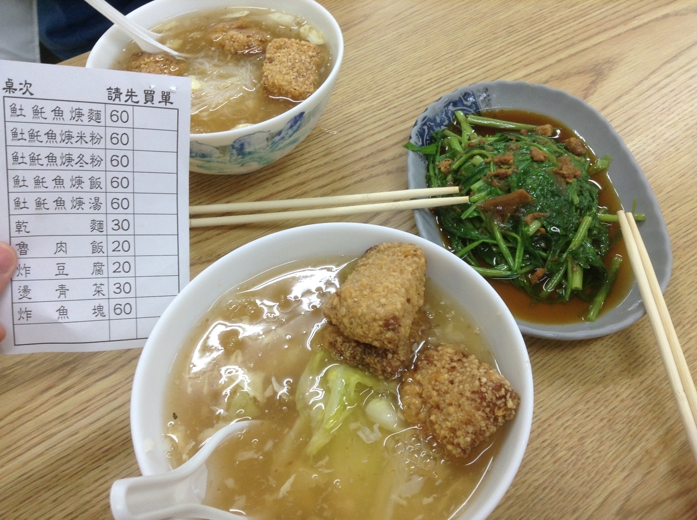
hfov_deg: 55.4
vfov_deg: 42.8
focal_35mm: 33
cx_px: 348
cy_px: 260
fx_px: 663
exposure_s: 1/24
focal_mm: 3.3
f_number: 2.4
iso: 32
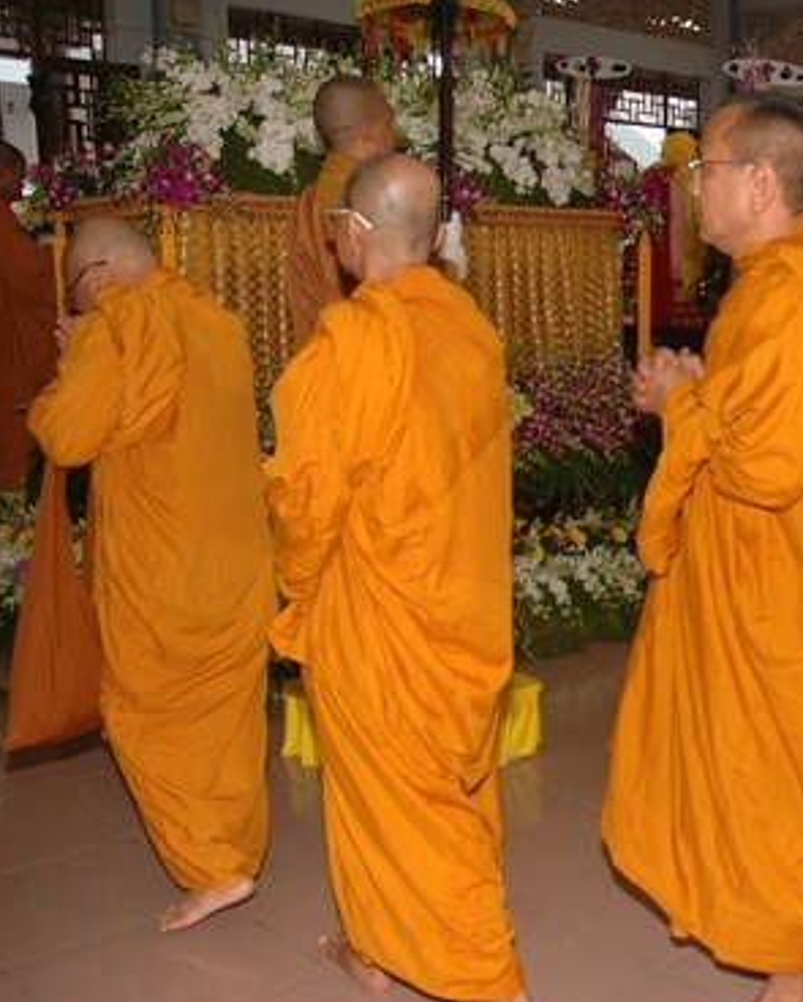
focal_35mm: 44
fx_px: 1305
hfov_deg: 31.9
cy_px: 531
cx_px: 776
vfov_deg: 42.0
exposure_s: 1/60
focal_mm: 18
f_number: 4
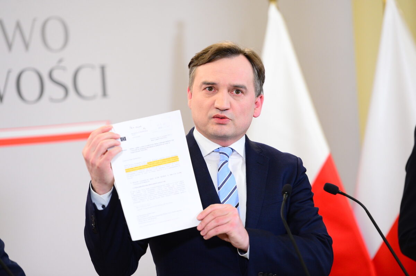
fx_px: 1847
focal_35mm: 160
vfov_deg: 8.6
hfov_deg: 12.8
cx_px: 208
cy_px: 138
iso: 2500
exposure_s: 1/160
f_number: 3.2
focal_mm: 160
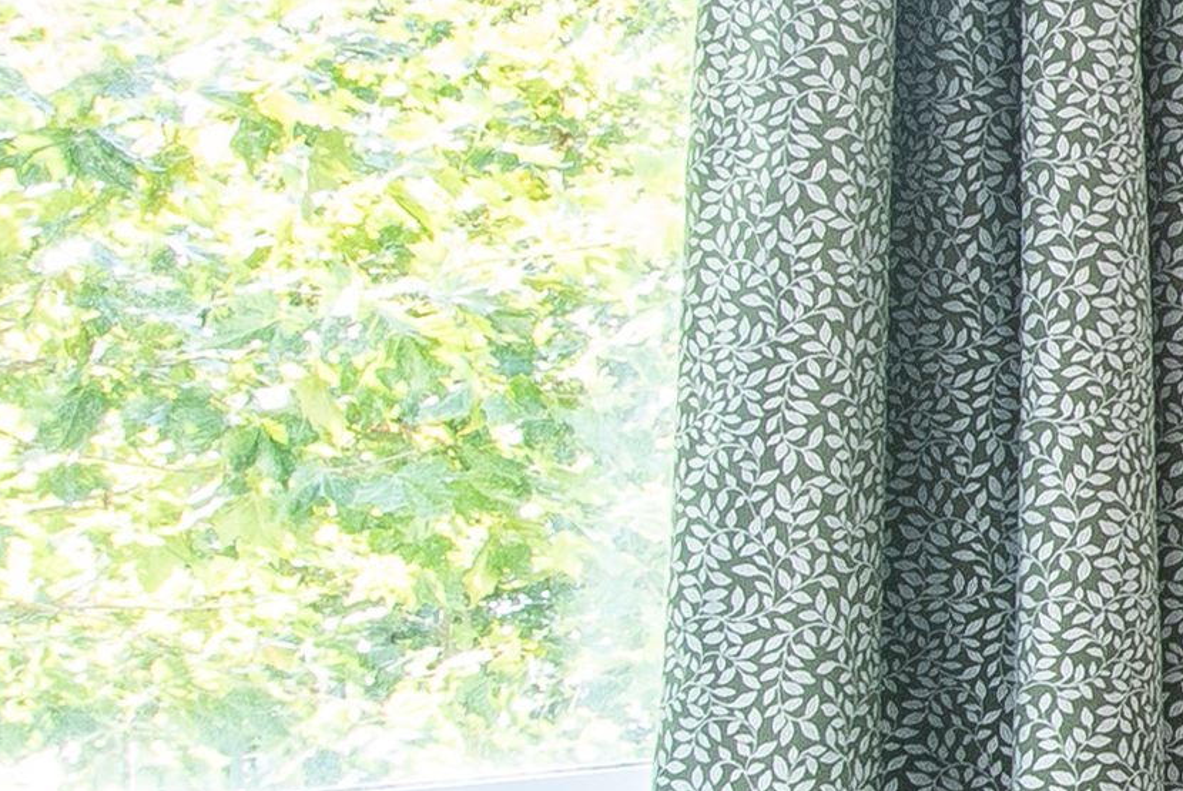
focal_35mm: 116
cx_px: 3079
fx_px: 3815
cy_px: 311
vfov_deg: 11.8
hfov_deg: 12.5
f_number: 14
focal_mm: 16
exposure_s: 1/5
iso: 100
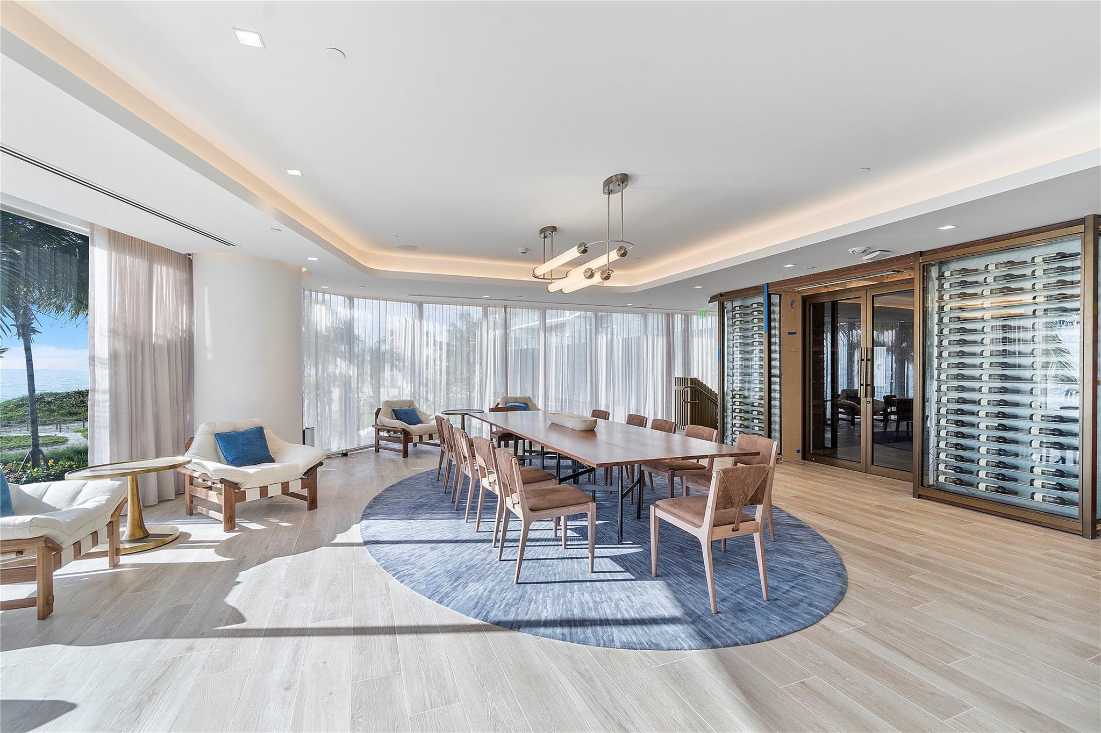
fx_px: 459
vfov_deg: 77.3
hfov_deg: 100.4
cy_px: 366
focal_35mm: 15
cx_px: 550
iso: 160
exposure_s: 1/50
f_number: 11
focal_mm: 10
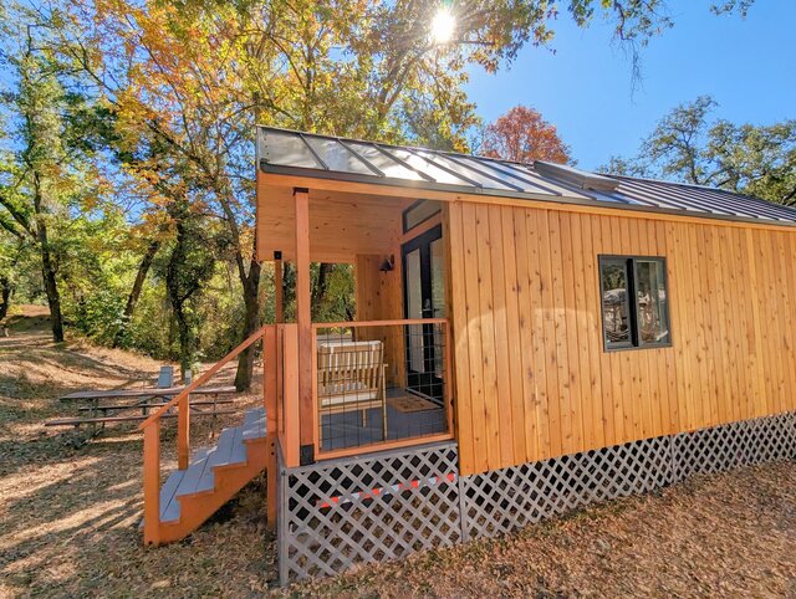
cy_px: 300
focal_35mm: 16
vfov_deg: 78.3
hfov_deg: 94.4
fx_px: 368
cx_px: 398
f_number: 2.2
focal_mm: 2.35
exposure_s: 1/1862
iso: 39
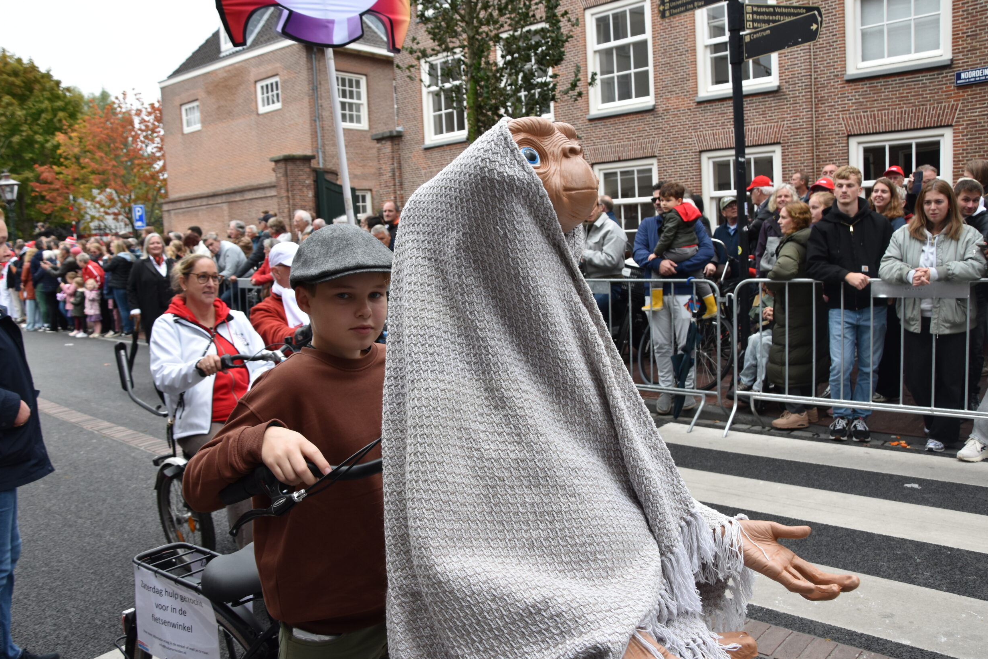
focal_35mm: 55
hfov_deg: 36.5
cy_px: 333
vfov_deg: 24.8
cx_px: 491
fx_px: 1496
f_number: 7.1
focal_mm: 35
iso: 400
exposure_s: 1/200
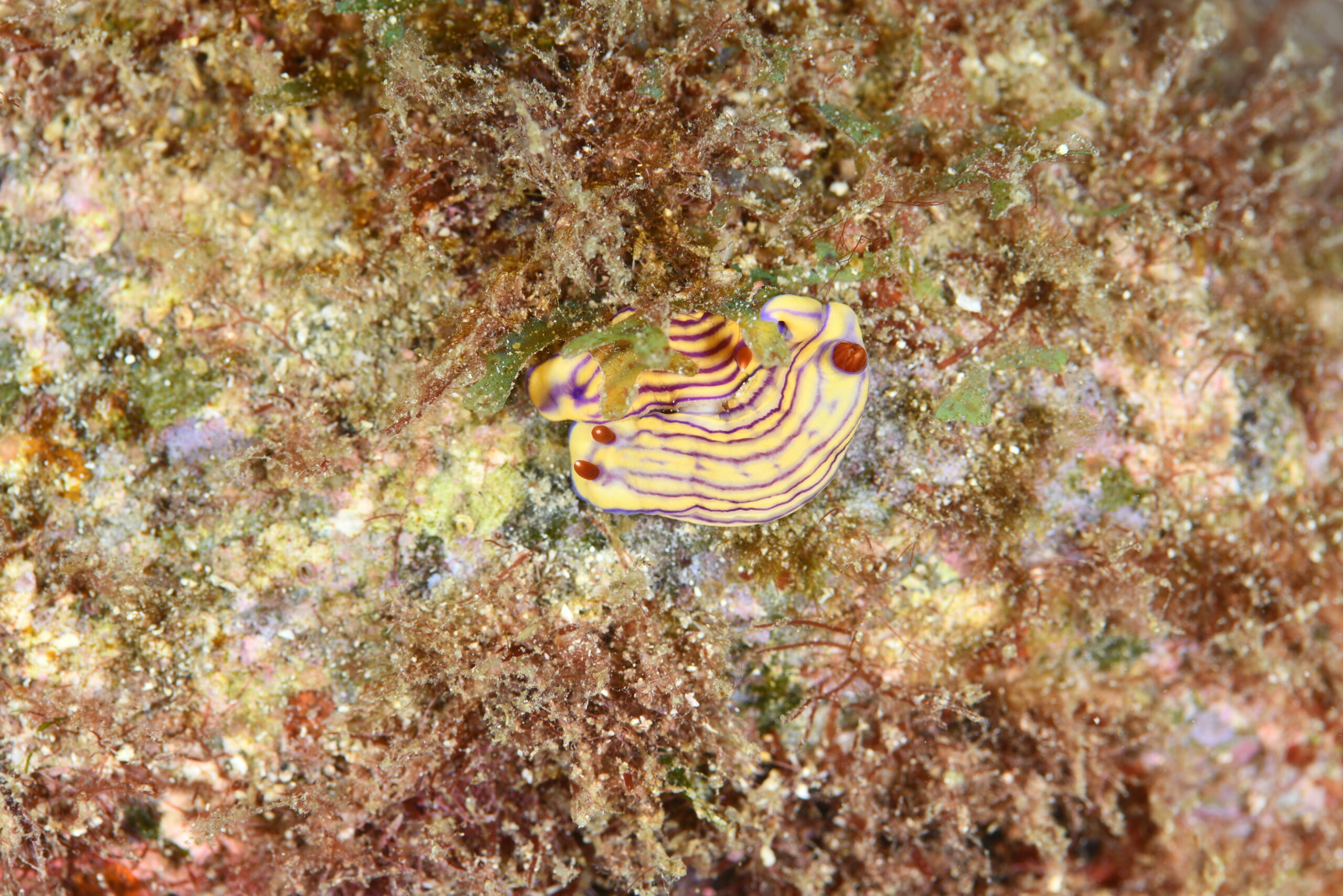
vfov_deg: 13.0
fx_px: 3917
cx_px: 672
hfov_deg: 19.5
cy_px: 448
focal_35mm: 105
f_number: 10
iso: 100
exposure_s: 1/250
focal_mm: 105
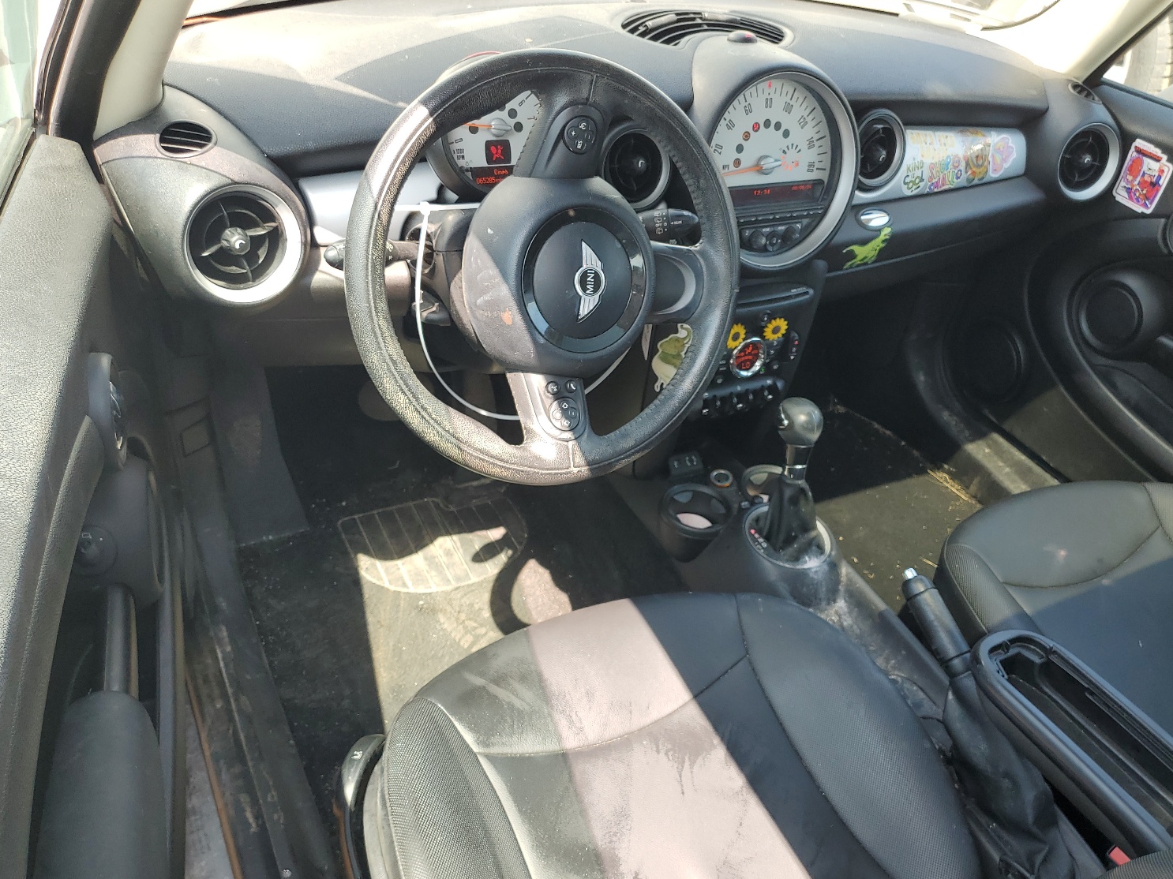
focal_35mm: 28
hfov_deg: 63.4
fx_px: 949
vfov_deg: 49.7
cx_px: 607
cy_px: 460
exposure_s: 1/263
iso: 50
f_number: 1.5
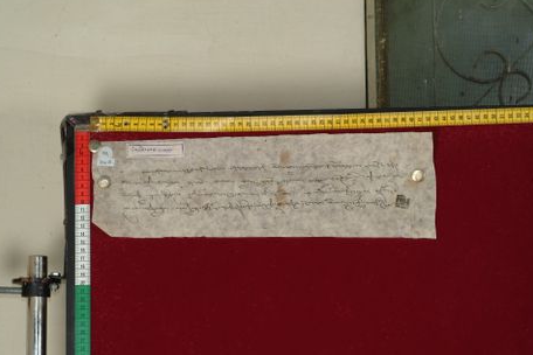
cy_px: 185
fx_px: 1474
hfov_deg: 20.5
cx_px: 266
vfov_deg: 13.7
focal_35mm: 100
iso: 160
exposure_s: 1/20
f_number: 13
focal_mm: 59
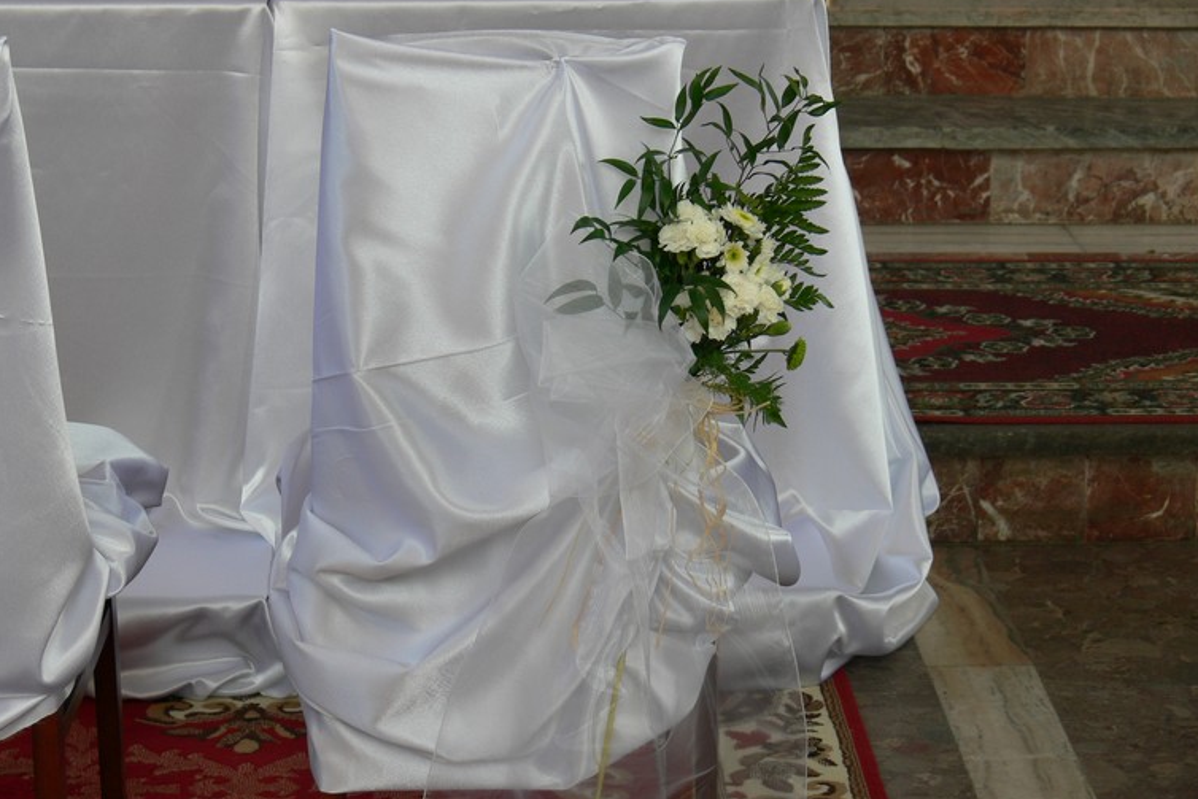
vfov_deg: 10.7
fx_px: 4260
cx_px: 578
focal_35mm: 128
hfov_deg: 16.0
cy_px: 351
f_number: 3.6
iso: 80
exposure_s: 1/50
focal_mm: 24.6
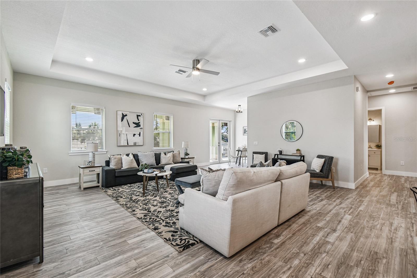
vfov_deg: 77.3
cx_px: 208
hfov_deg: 100.4
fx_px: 174
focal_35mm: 15
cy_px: 139
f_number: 7.1
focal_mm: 10
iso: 100
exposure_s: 1/6
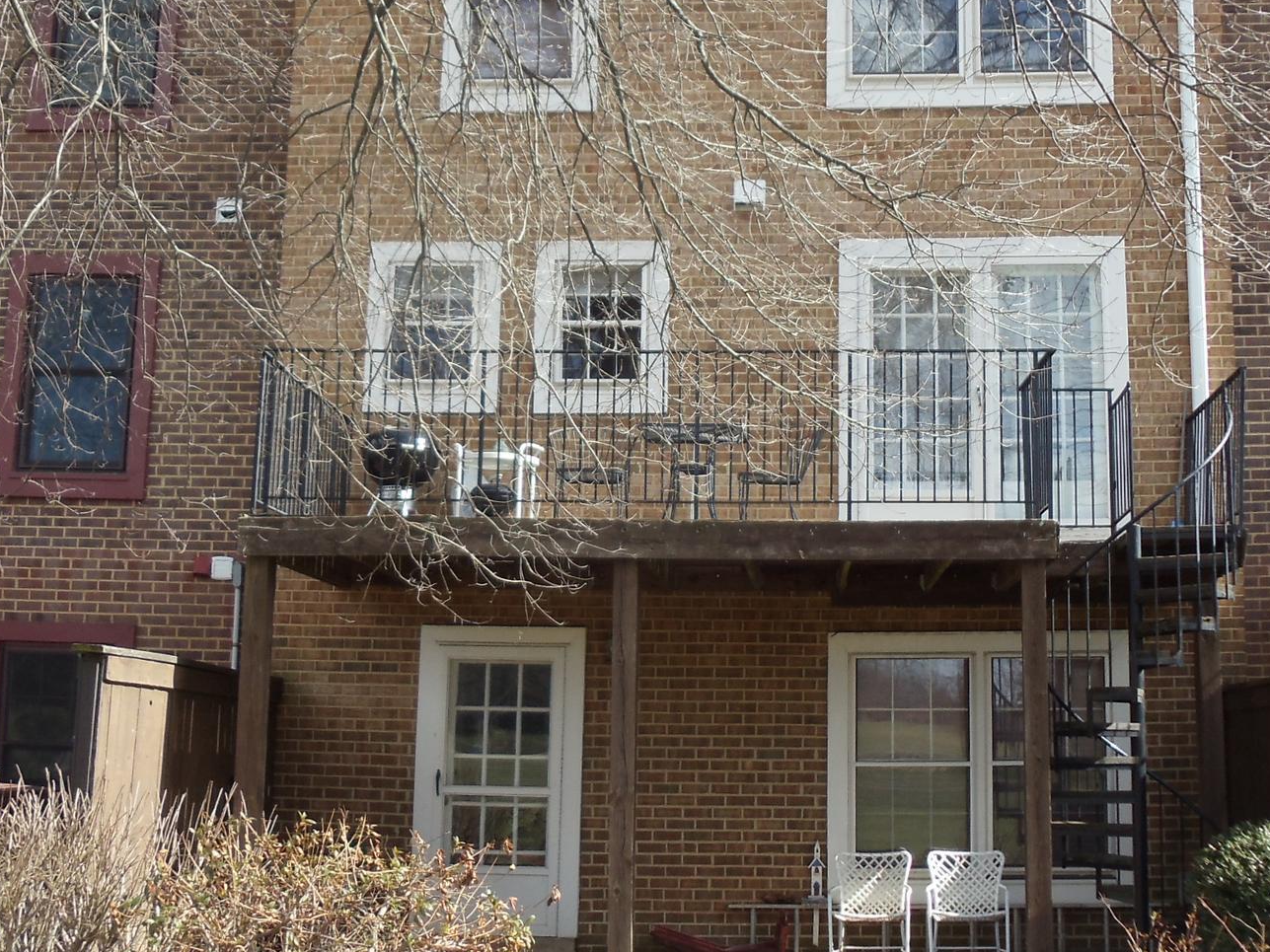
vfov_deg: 21.0
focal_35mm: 70
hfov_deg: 27.8
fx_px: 2568
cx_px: 651
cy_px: 407
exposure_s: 1/400
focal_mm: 6
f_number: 3.5
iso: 100
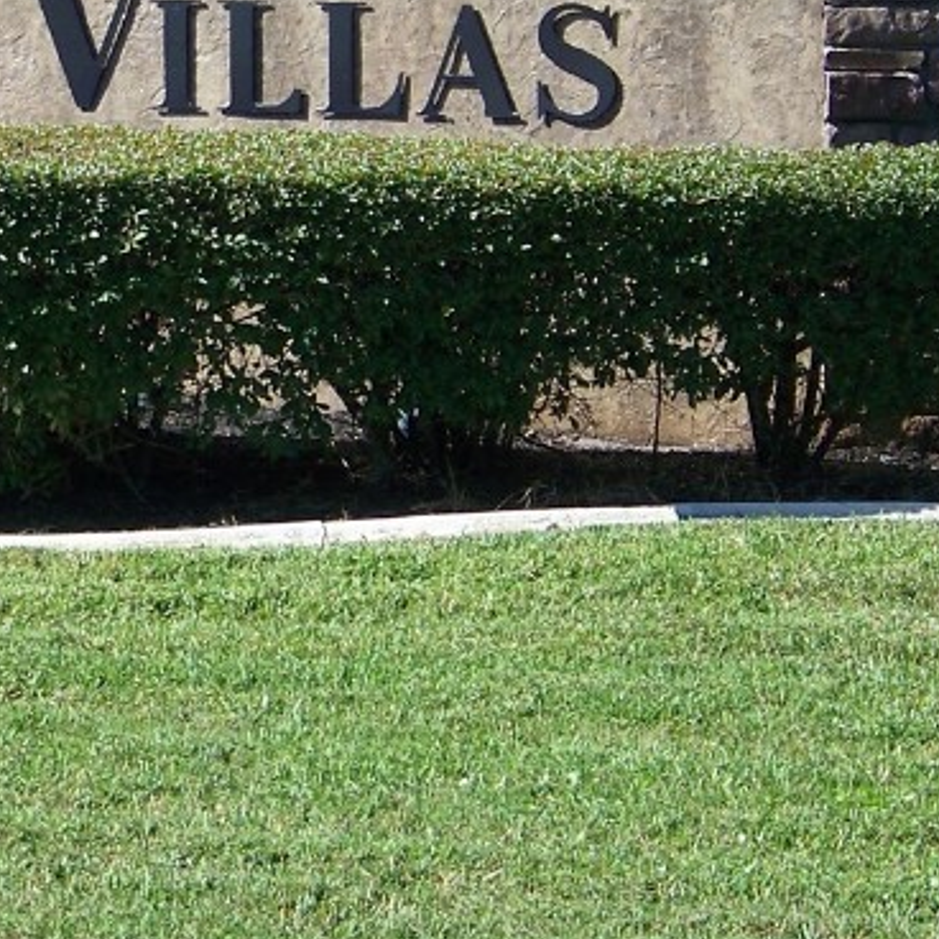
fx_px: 6568
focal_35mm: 214
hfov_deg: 8.1
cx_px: -8
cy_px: 222
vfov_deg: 8.2
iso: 64
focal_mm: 14.6
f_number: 3.2
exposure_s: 1/400
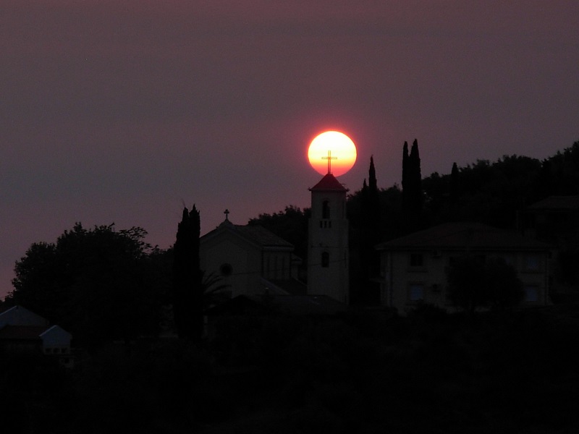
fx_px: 3178
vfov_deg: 7.8
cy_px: 217
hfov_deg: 10.4
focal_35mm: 190
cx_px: 290
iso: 79
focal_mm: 31.4
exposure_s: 1/144
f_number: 5
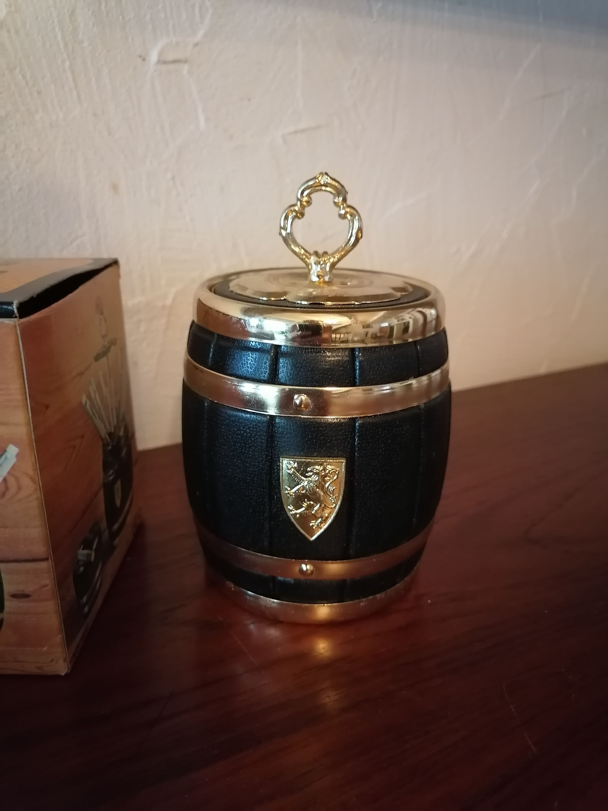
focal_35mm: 27
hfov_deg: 51.4
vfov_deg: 65.3
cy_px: 406
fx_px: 632
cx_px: 304
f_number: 1.8
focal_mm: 5.3
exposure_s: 1/25
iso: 1250
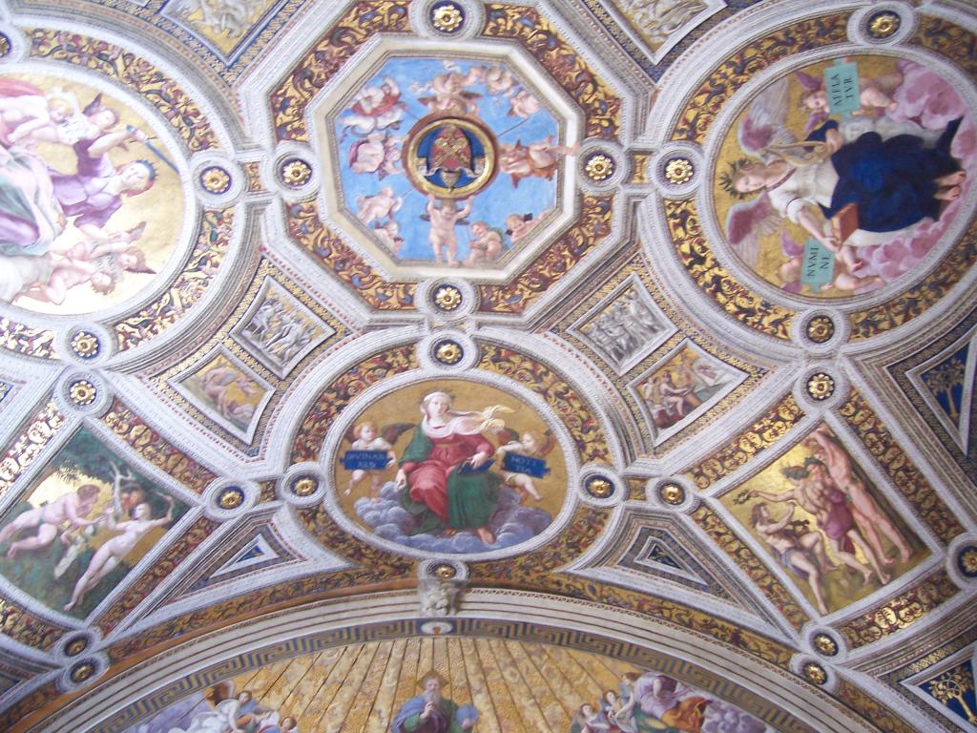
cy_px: 366
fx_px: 1016
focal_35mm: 36
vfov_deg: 39.7
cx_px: 488
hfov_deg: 51.4
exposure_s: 1/8
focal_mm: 6
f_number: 3
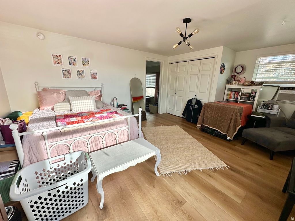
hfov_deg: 102.1
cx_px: 148
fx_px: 119
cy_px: 110
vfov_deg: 85.7
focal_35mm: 14
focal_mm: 2.22
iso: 40
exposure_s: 1/226
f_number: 2.2
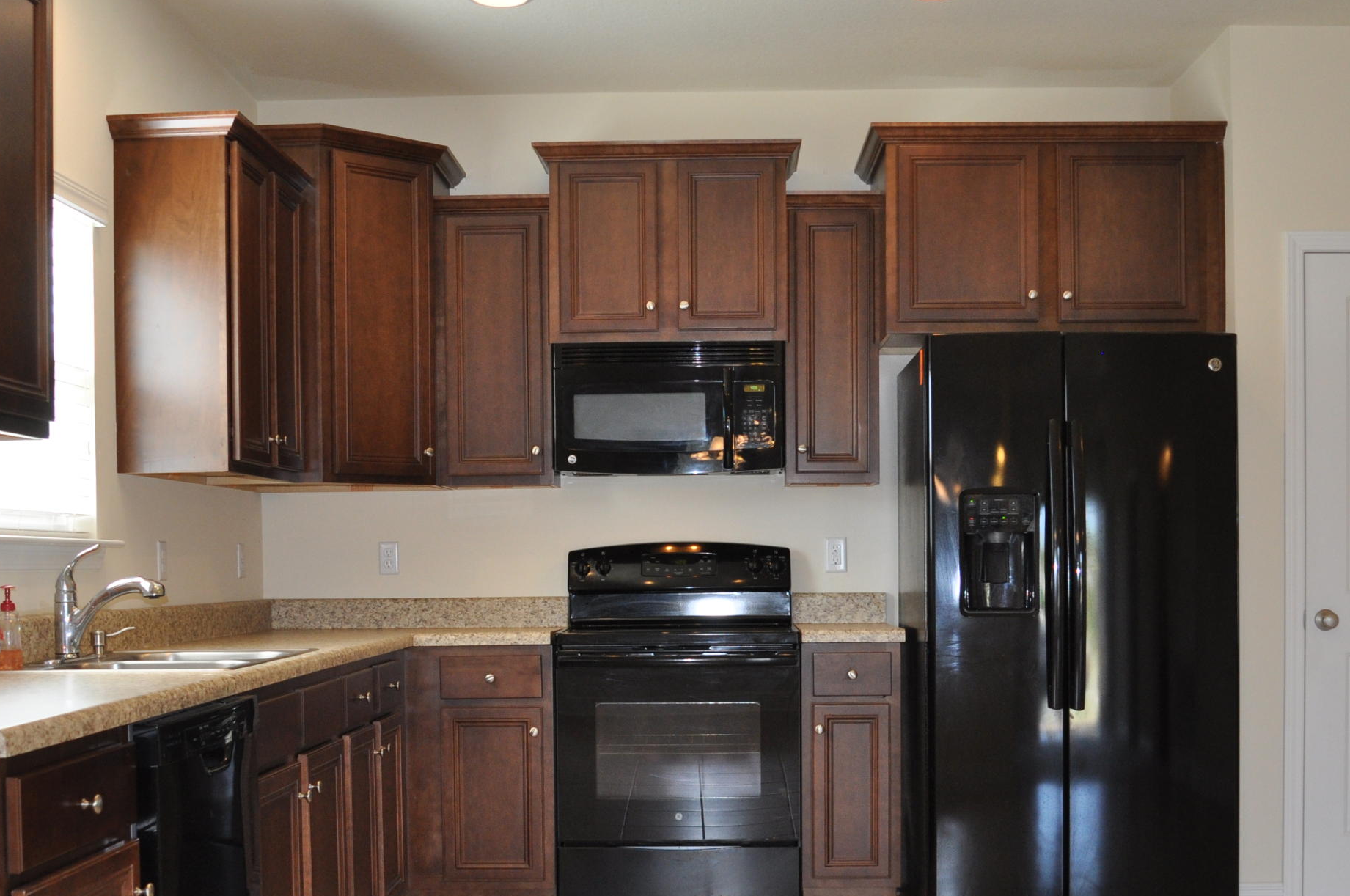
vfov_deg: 30.1
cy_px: 617
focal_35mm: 44
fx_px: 1648
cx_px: 656
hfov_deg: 44.6
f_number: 3.5
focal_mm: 18
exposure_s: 1/125
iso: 560
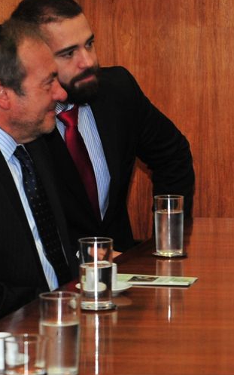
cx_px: 416
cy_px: 284
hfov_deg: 5.9
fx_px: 2222
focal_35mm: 218
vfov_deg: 9.6
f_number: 5.6
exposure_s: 1/80
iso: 800
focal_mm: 50
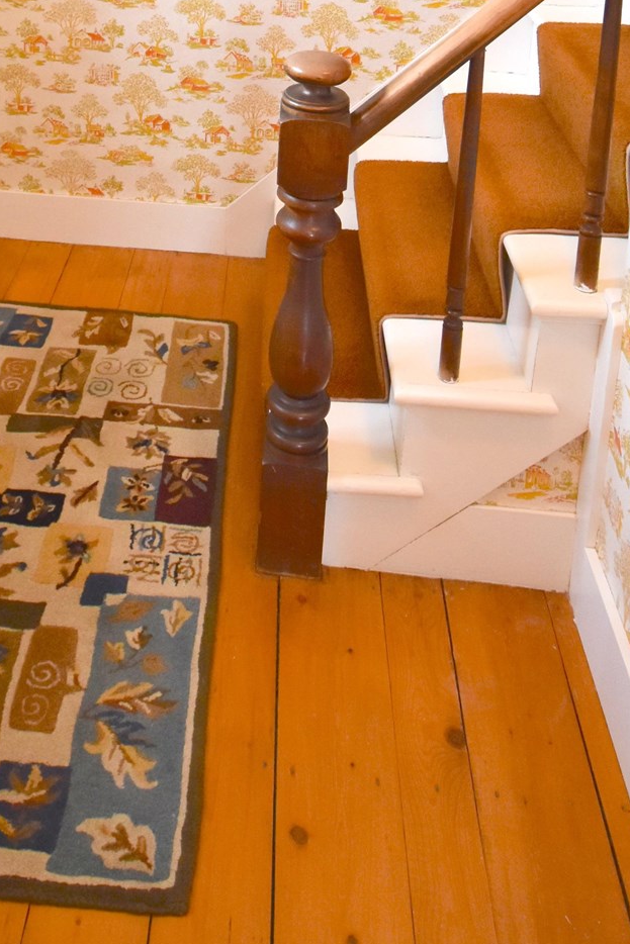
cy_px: -52
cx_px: 201
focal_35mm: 37
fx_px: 971
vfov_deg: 42.7
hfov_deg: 35.5
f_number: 4.5
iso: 640
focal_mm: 10
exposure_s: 1/60
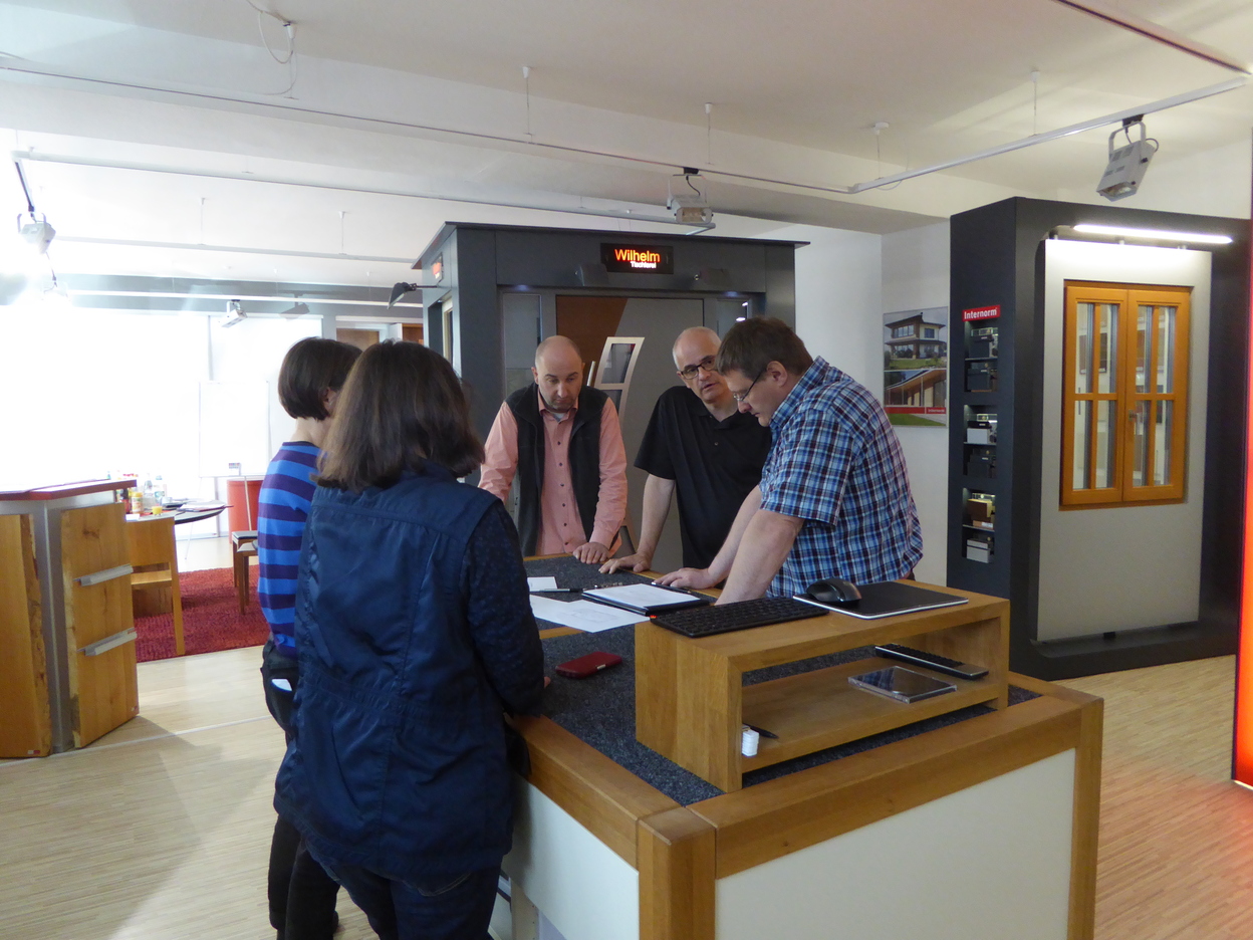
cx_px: 626
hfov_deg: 71.6
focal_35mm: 24
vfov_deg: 56.8
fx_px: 869
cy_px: 470
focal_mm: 4.3
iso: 400
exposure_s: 1/40
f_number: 3.3
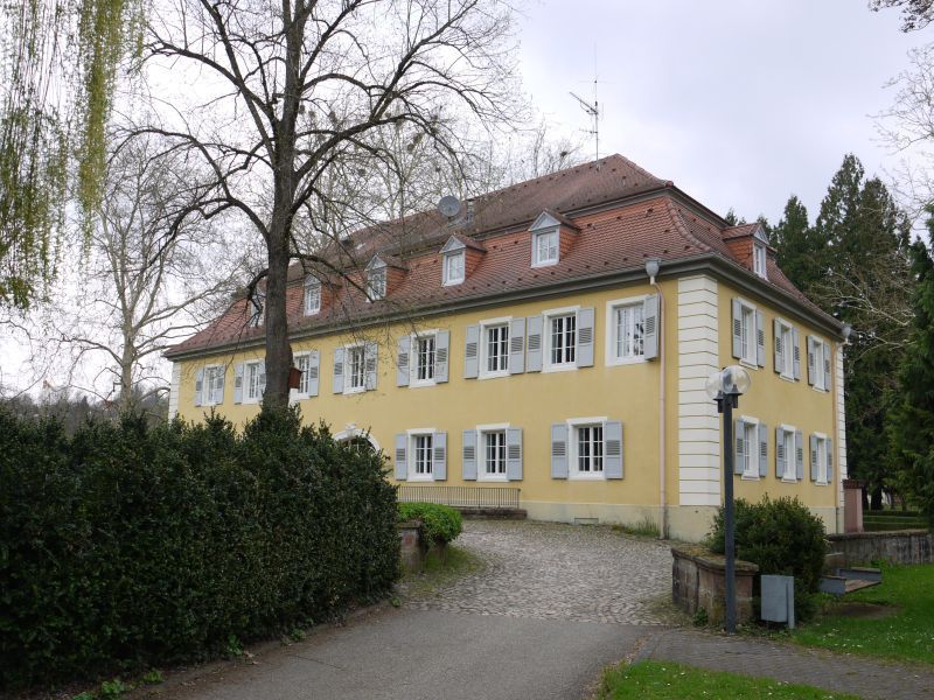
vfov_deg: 39.7
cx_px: 467
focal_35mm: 36
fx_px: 971
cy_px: 350
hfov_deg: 51.4
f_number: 5.6
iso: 100
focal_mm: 18
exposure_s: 1/200
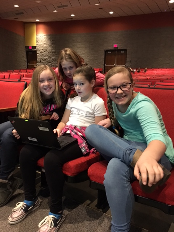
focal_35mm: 29
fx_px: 194
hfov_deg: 48.2
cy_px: 116
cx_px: 87
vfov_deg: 61.7
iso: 320
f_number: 2.2
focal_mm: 4.15
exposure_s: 1/15
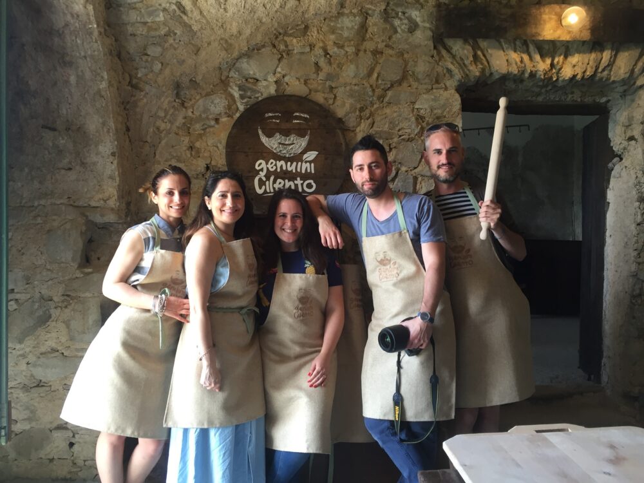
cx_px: 322
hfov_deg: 61.7
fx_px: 540
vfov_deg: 48.2
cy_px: 242
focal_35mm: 29
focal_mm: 4.15
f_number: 2.2
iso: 32
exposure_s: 1/33
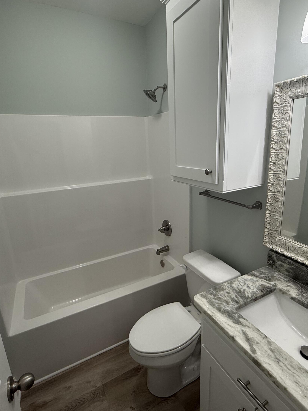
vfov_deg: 84.7
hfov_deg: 68.6
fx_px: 225
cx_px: 161
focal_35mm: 19
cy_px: 203
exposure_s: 1/120
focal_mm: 2.22
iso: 125
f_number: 2.2
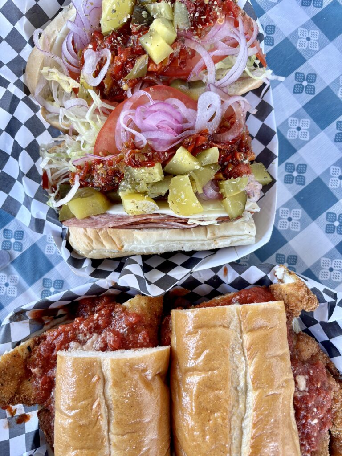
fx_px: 343
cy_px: 228
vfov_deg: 67.3
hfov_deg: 53.1
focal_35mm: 26
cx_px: 171
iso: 100
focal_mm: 5.96
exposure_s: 1/120
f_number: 1.6
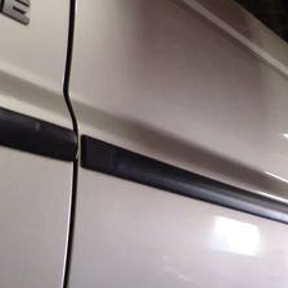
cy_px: 161
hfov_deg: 26.9
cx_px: 217
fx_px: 593
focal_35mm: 63
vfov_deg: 27.3
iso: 400
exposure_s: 1/30
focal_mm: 4.3
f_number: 3.3
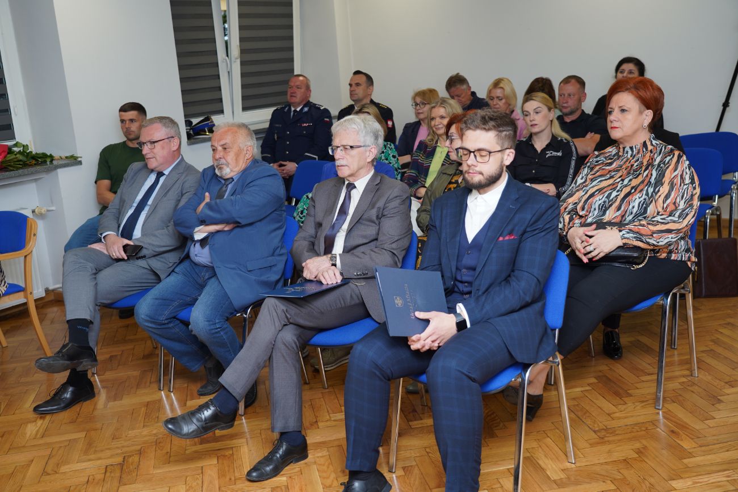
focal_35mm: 38
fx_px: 779
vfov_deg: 35.1
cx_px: 369
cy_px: 246
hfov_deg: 50.7
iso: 200
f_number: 4
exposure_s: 1/100
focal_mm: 38
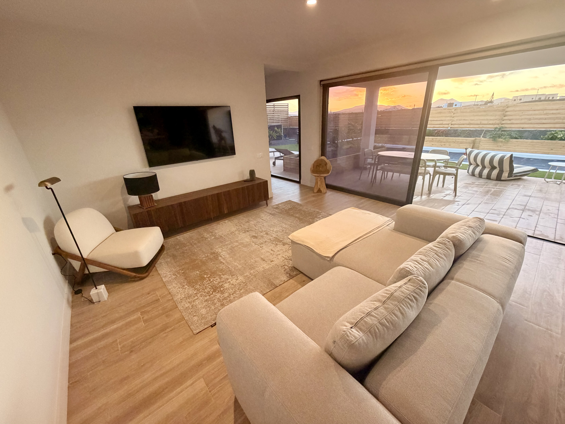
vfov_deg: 85.7
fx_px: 229
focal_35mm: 14
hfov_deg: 102.1
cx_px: 282
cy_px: 212
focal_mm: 2.22
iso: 320
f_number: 2.2
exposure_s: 1/109
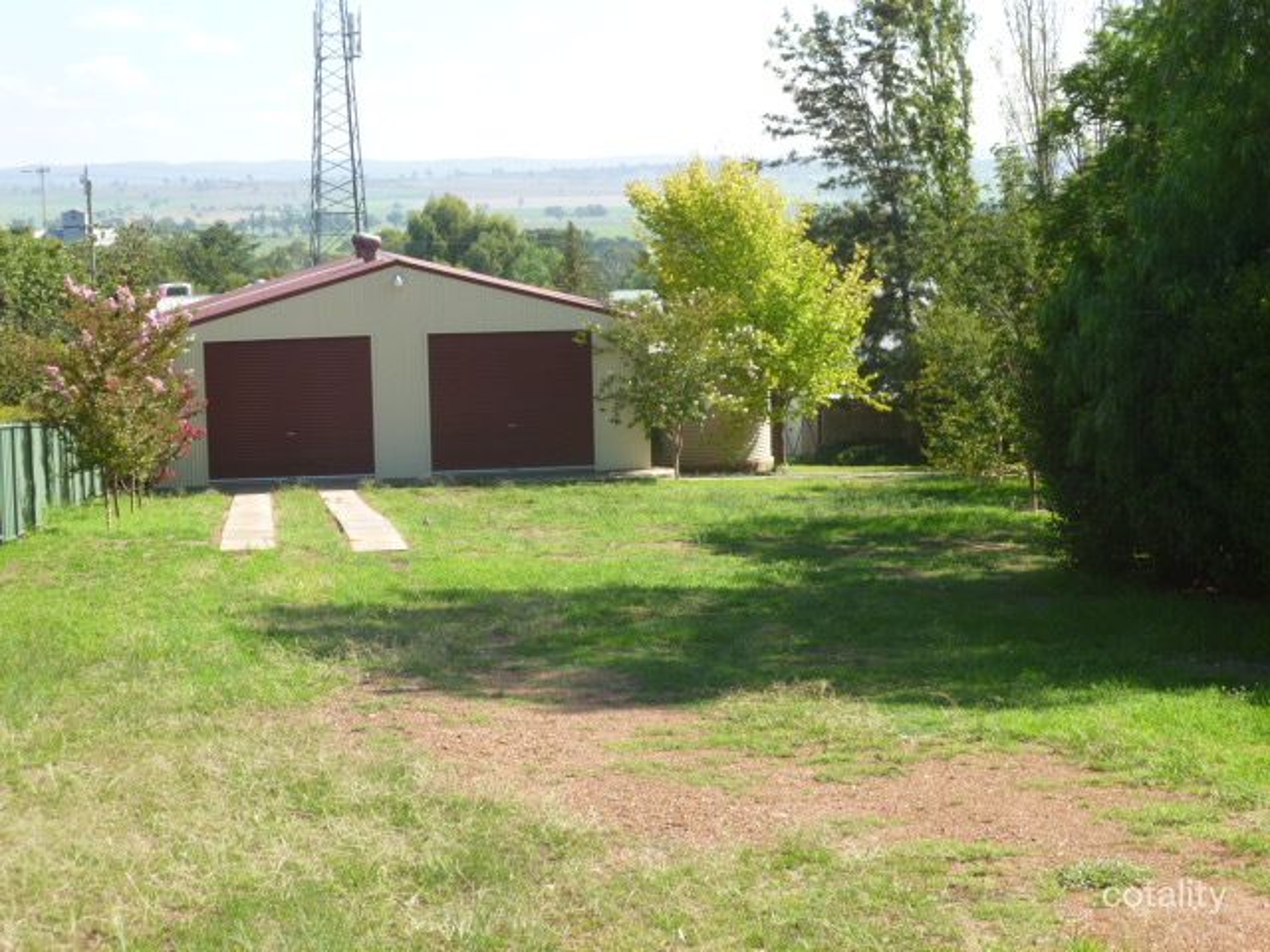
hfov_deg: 28.2
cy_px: 476
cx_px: 635
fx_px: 2531
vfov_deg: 21.3
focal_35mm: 69
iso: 100
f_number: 4.3
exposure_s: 1/250
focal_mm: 12.4
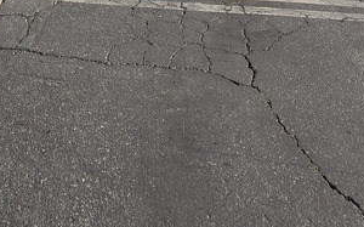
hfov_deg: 42.0
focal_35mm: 46
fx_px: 456
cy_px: -154
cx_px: 85
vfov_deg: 21.2
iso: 50
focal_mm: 2.2
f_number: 2.2
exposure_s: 1/1732
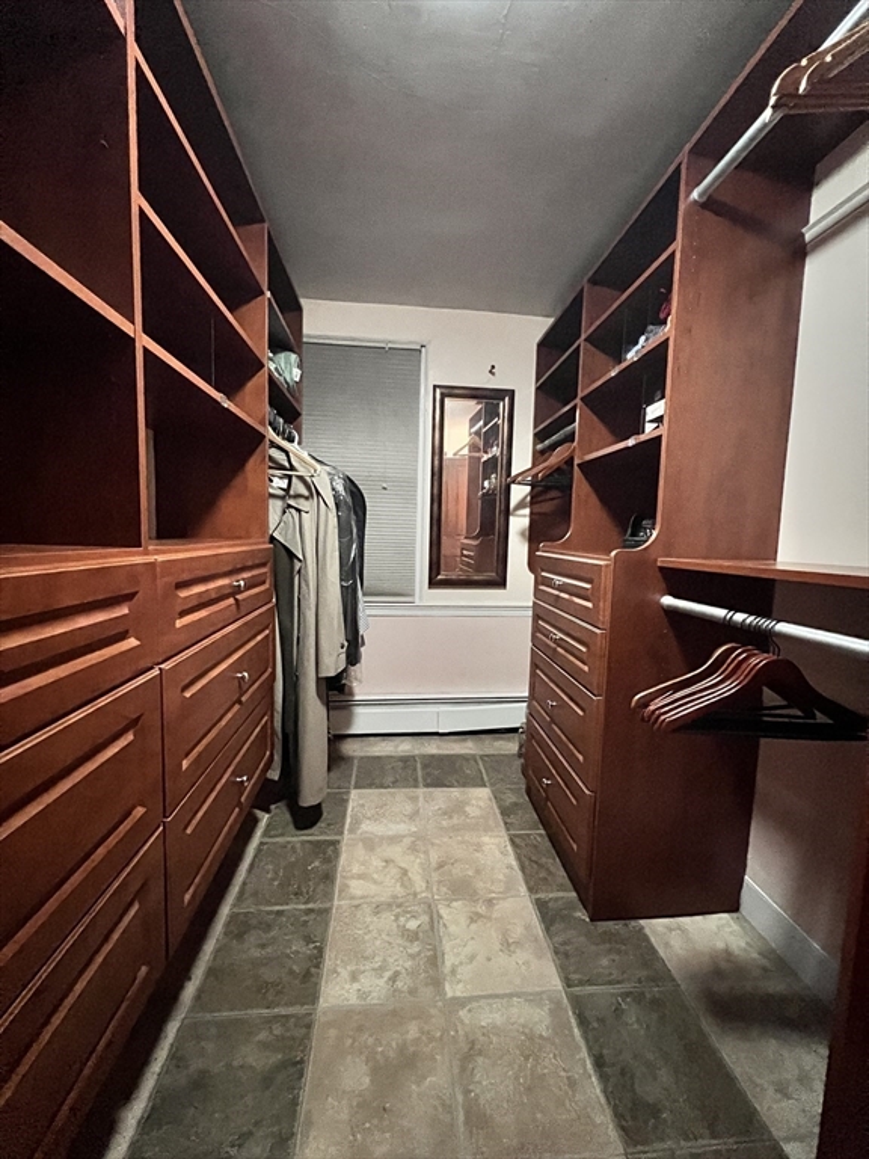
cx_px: 434
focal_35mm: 13
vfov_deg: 106.2
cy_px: 580
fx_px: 435
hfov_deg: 89.9
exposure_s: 1/30
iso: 2000
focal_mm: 1.57
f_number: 1.8
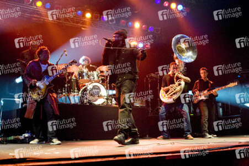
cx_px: 124
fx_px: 249
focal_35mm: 36
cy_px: 83
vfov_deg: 36.8
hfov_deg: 53.2
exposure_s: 1/250
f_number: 2.8
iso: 2000
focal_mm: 24
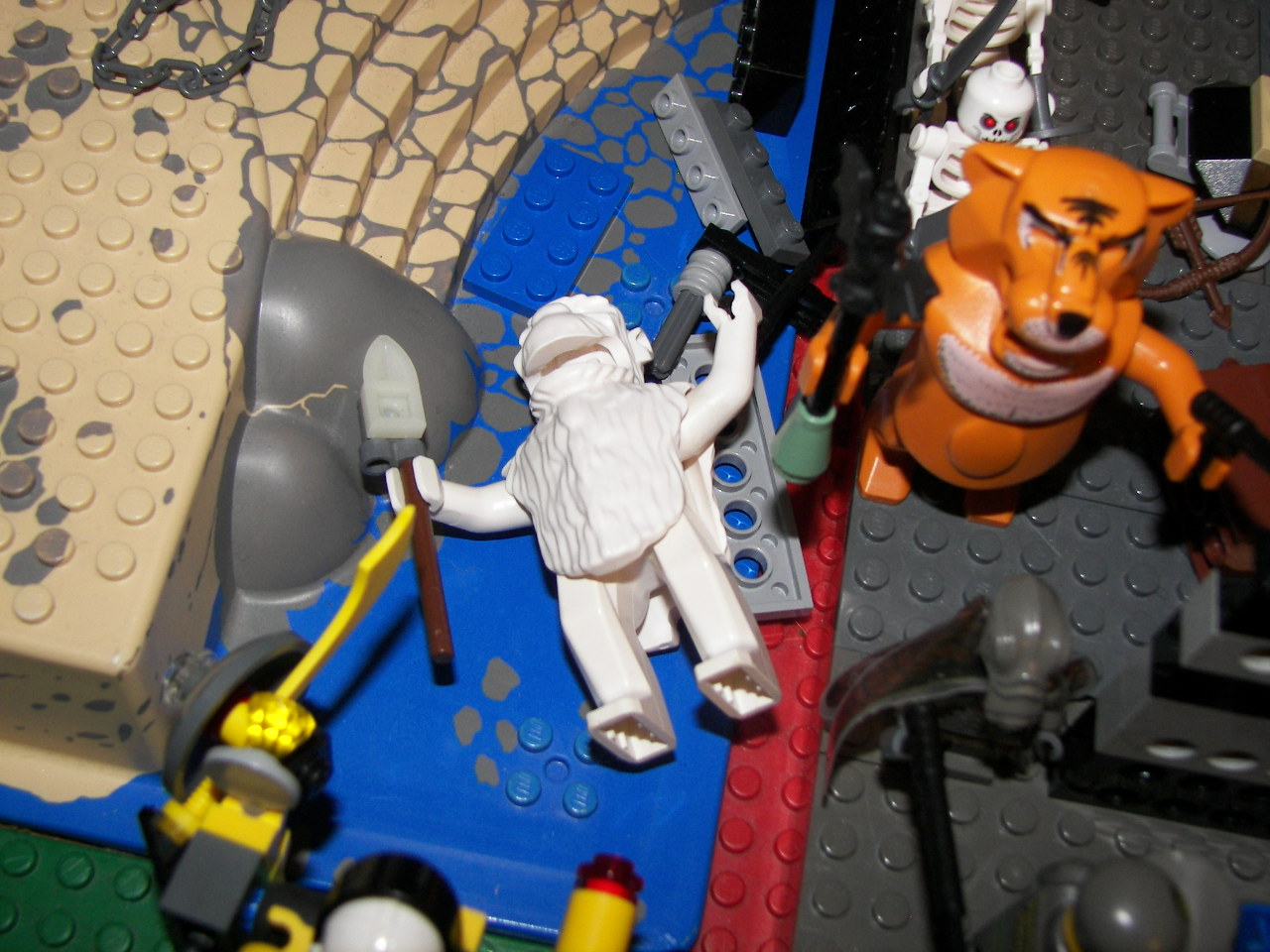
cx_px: 635
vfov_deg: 30.9
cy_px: 476
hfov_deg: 40.4
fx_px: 1724
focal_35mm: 47
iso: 100
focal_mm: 7.8
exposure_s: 1/30
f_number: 2.8
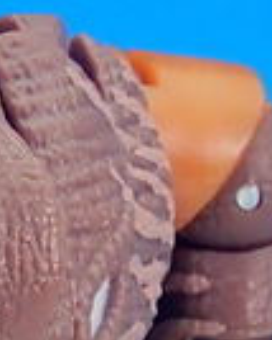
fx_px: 5793
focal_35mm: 575
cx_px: -231
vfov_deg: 3.3
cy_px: 870
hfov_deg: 2.7
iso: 100
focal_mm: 13.65
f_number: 4.1
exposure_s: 1/25
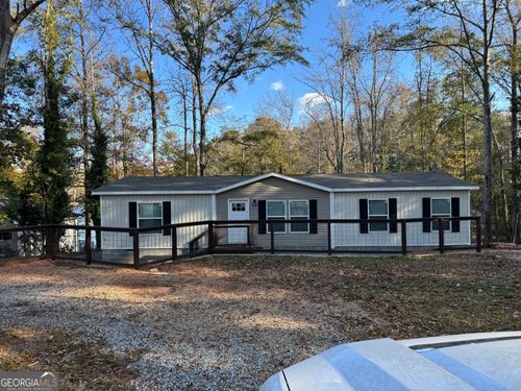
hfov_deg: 71.6
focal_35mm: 24
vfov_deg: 56.8
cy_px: 196
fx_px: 361
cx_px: 260
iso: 80
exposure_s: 1/966
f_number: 1.78
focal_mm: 6.76
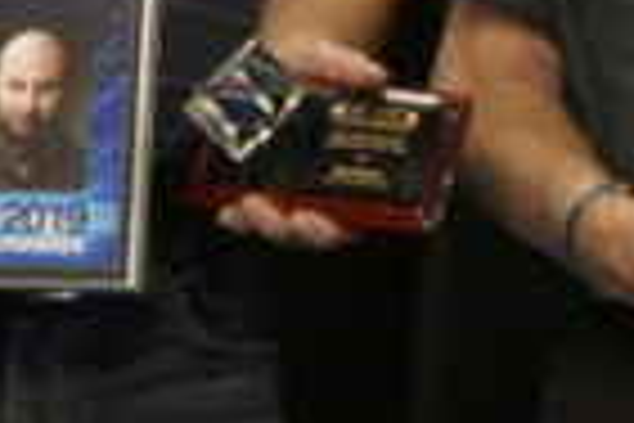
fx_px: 3592
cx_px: 495
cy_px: -58
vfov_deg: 6.7
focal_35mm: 204
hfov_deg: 10.1
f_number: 4
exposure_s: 1/40
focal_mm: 24
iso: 3200
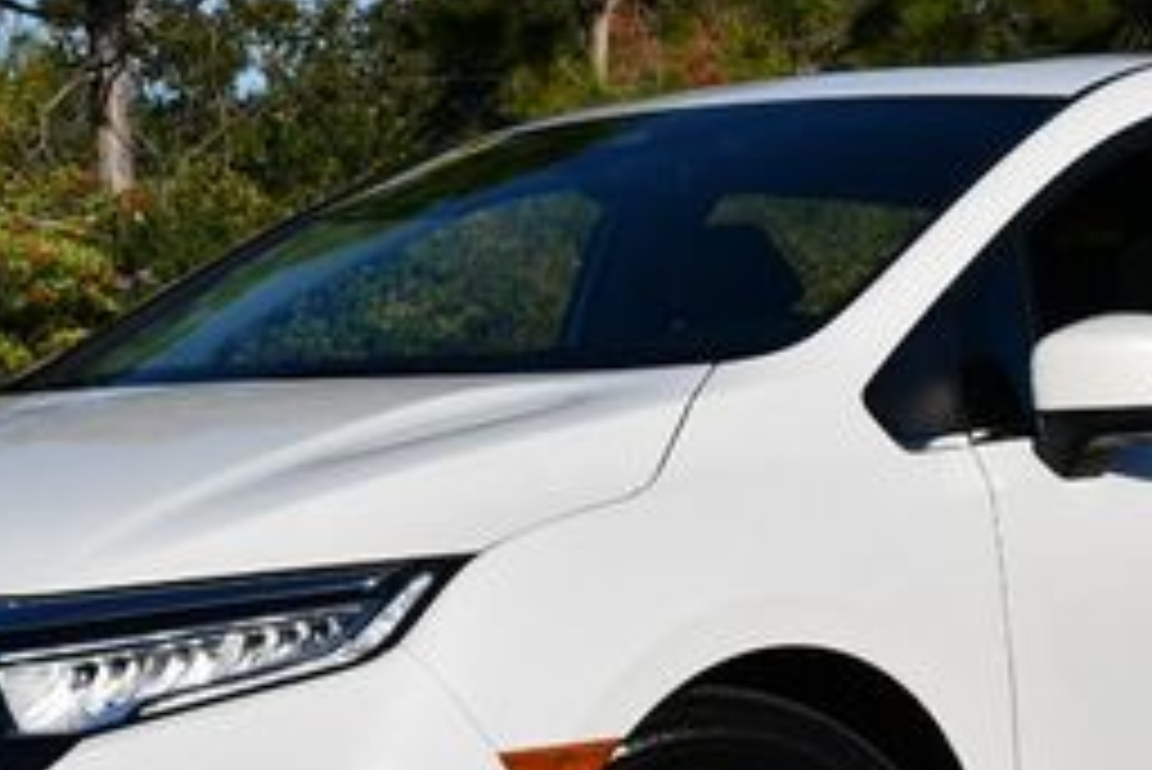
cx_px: 801
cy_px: 401
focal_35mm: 130
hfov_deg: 15.7
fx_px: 4162
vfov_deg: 10.6
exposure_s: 1/400
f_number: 10
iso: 100
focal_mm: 26
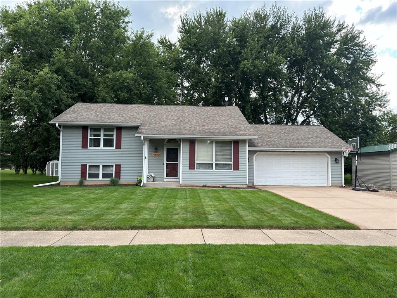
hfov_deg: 71.6
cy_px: 149
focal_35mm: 24
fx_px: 275
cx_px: 198
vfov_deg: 56.8
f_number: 1.78
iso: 80
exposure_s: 1/516
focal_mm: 6.86
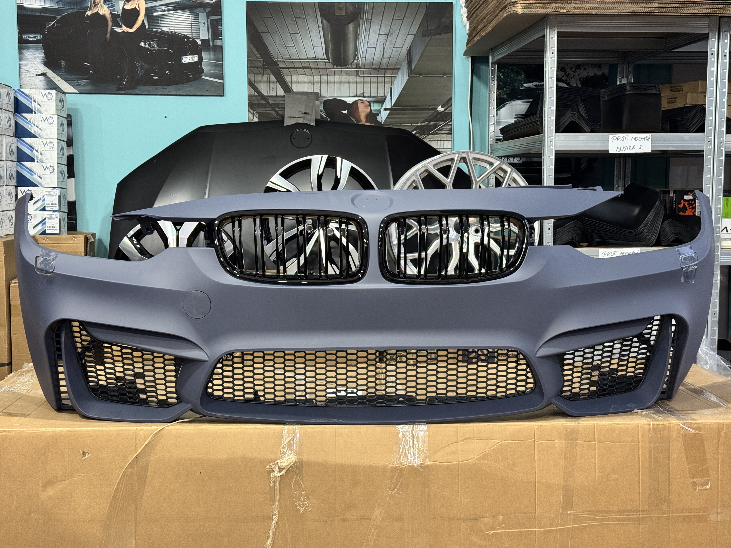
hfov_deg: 39.7
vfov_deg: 30.3
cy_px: 274
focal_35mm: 48
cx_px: 366
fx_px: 1014
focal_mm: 6.76
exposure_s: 1/33
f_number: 1.78
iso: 250
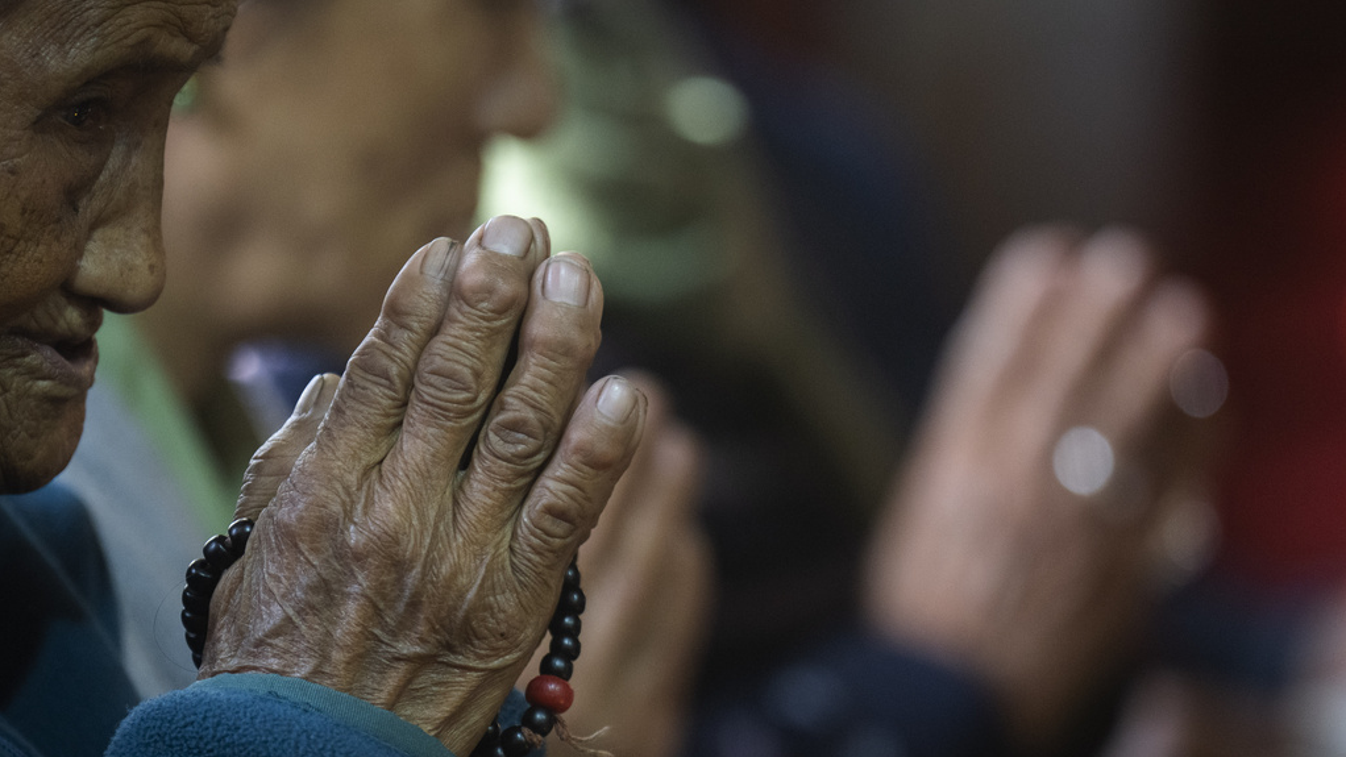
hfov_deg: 6.9
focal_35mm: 315
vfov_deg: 3.9
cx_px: 673
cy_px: 439
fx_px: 11243
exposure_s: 1/500
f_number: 2.8
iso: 1600
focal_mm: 200
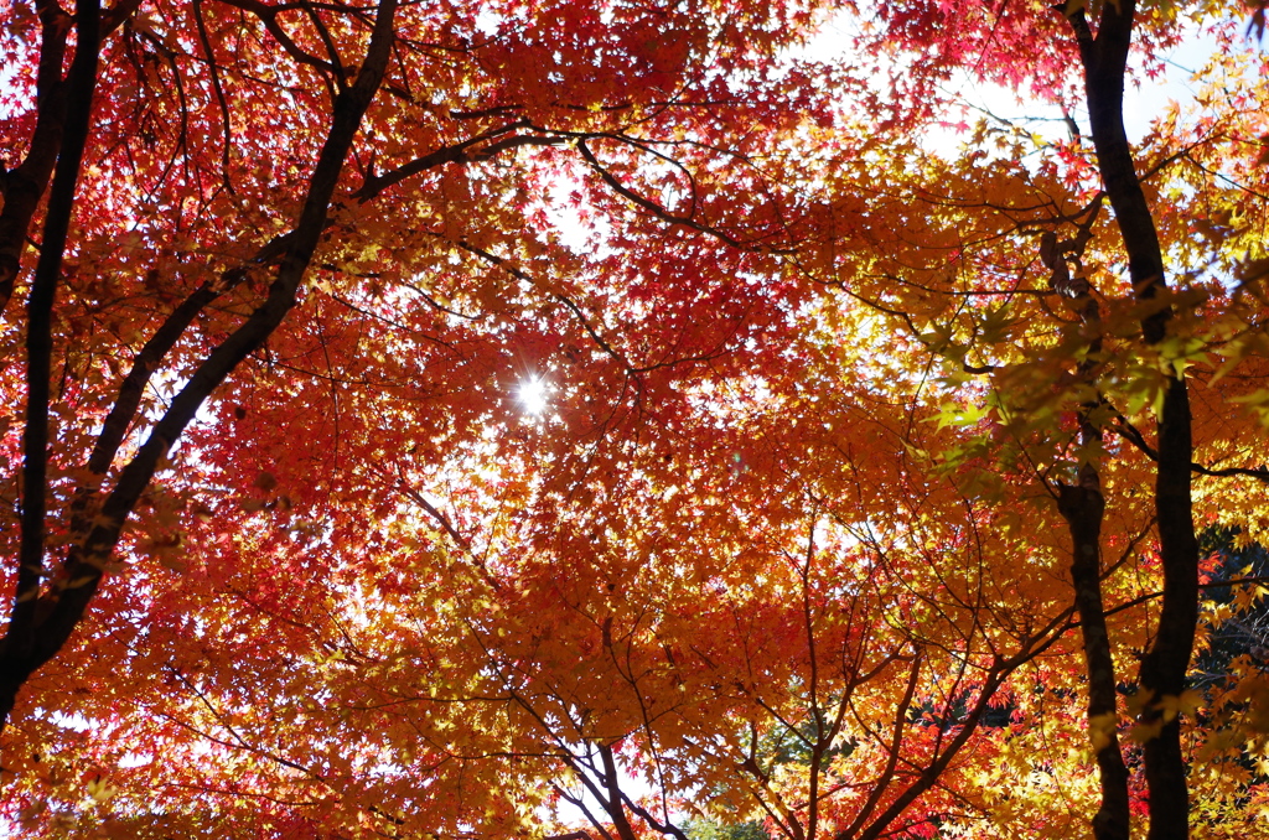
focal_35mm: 82
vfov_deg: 16.6
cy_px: 420
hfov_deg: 24.8
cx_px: 634
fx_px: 2884
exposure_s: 1/160
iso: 200
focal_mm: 55
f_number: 7.1
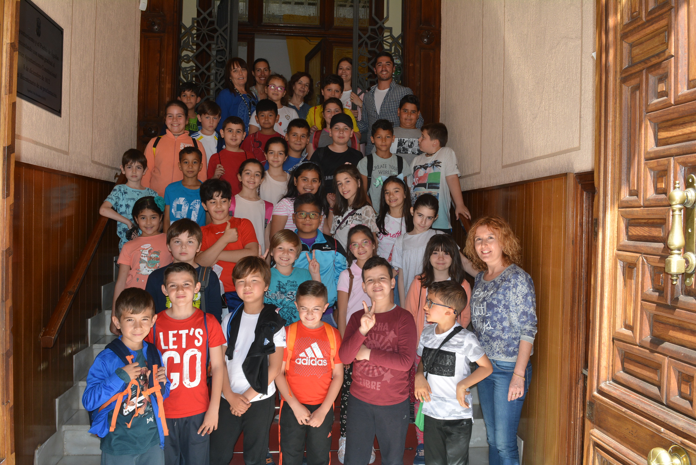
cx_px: 348
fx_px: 609
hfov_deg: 59.5
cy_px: 232
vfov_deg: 41.8
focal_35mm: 32
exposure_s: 1/200
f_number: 8
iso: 400
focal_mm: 21
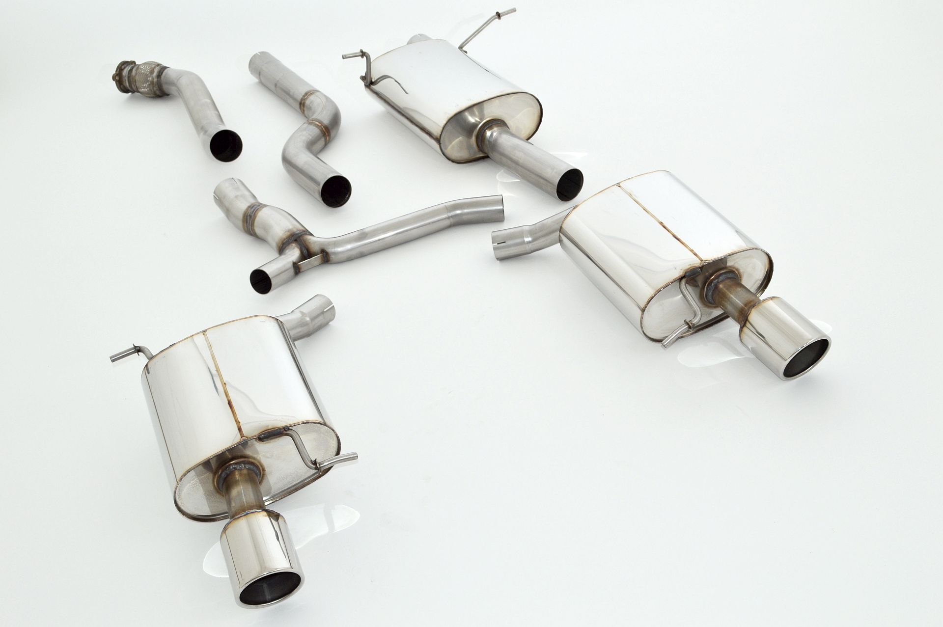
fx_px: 1099
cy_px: 314
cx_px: 472
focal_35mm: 42
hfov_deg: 46.4
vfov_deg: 31.8
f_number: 10
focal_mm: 28
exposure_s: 1/160
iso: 200
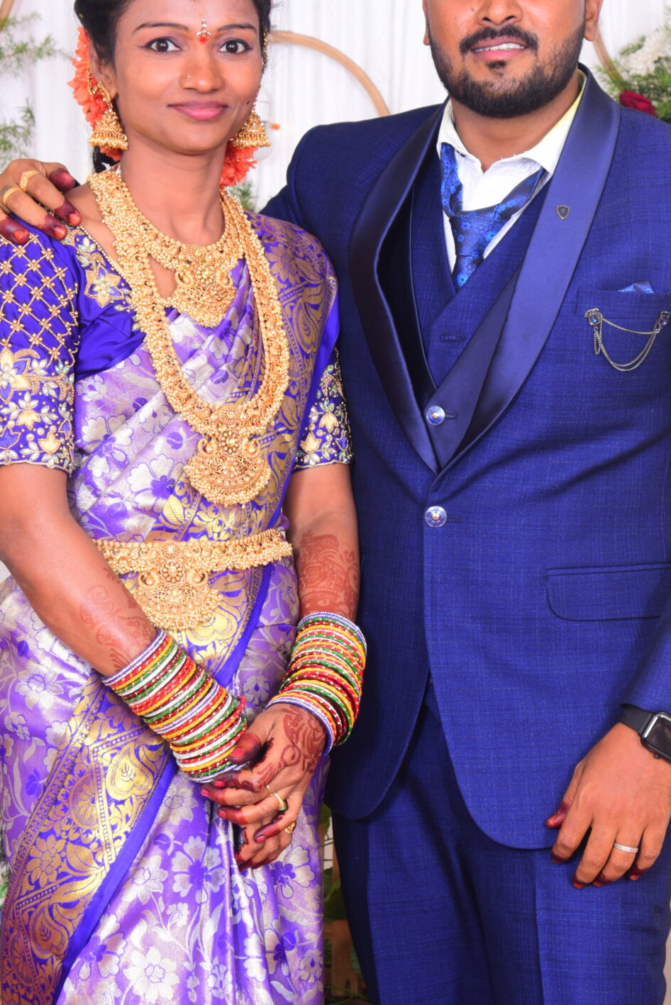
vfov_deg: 18.2
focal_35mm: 112
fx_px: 3128
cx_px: 346
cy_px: 423
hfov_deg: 12.2
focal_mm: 62
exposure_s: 1/125
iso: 320
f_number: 9
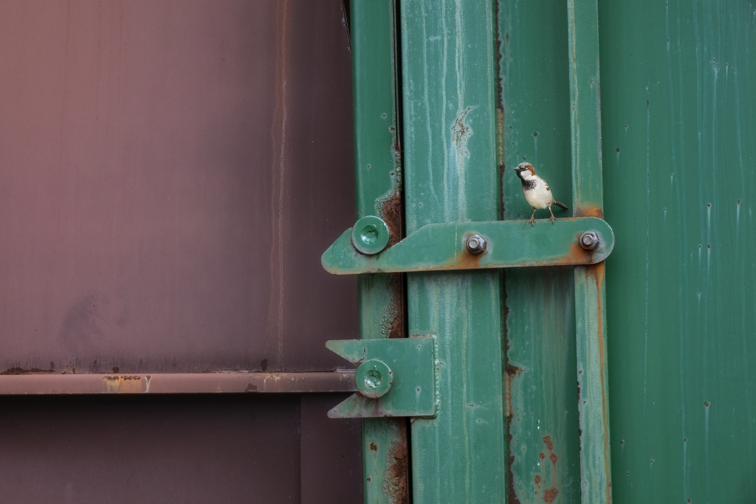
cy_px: 252
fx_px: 4200
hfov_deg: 10.3
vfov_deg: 6.9
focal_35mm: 200
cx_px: 378
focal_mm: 73.3
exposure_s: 1/50
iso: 400
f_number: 10
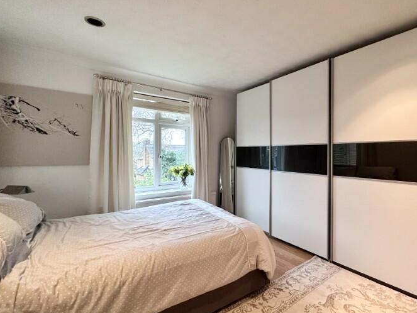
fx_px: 217
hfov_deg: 86.4
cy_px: 155
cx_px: 255
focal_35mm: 18
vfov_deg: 71.6
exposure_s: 1/50
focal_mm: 2.22
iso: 250
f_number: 2.2
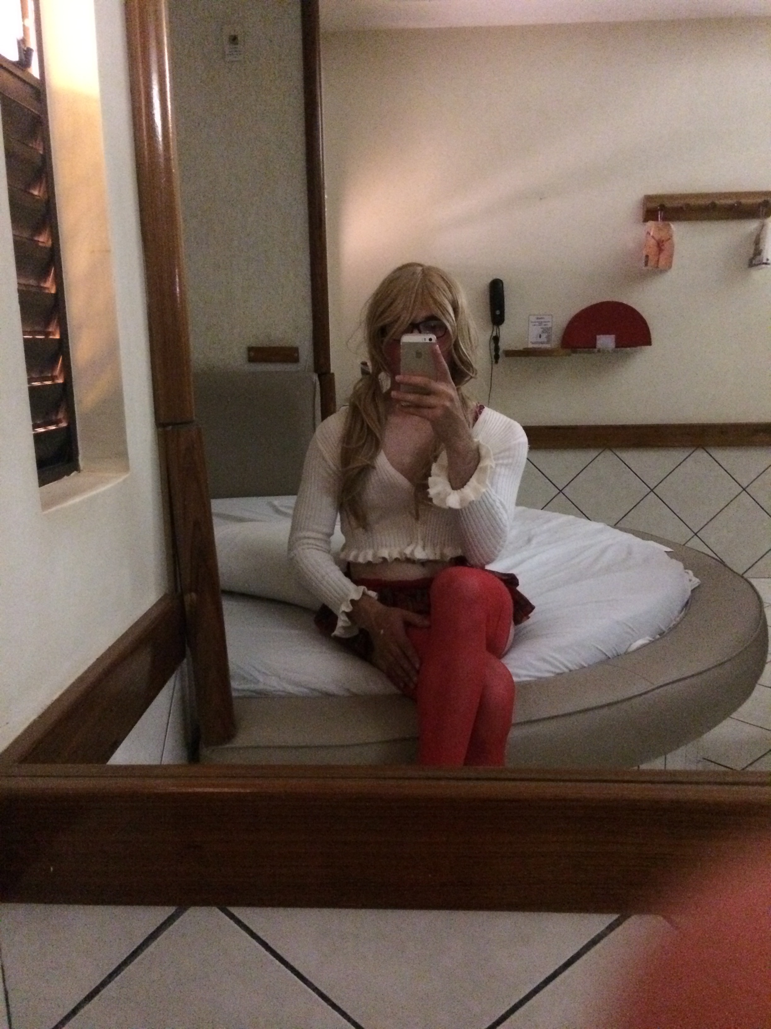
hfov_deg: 48.2
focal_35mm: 29
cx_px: 386
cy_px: 514
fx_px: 861
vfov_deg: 61.7
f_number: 2.2
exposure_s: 1/15
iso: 640
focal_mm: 4.15
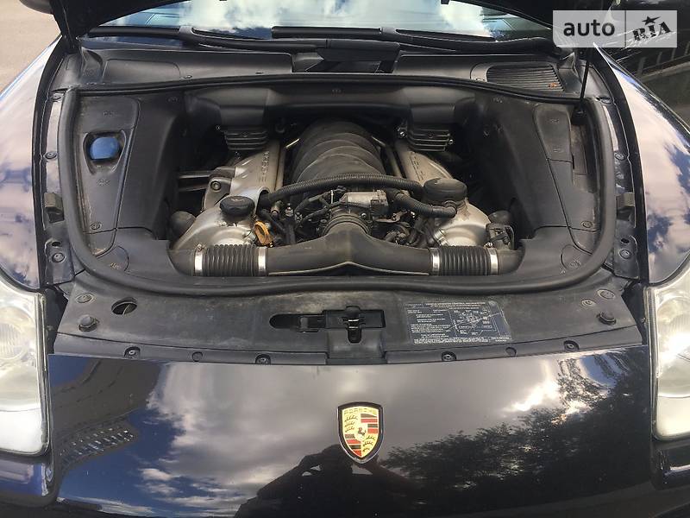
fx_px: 578
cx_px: 345
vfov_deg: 48.2
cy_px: 259
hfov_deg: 61.7
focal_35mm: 29
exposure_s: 1/240
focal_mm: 4.2
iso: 25
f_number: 2.2
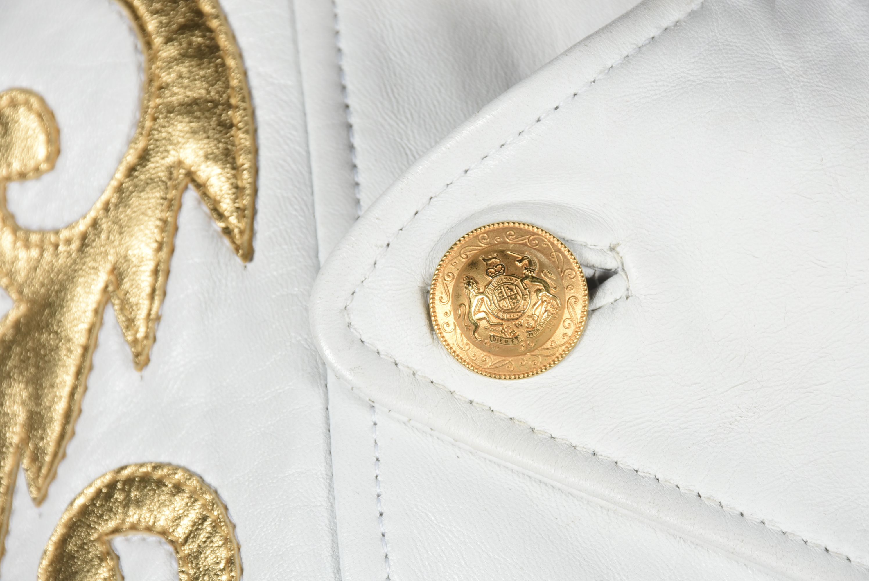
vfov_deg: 6.6
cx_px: 434
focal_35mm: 210
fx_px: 5073
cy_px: 290
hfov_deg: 9.8
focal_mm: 140
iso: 200
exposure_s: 1/125
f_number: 13
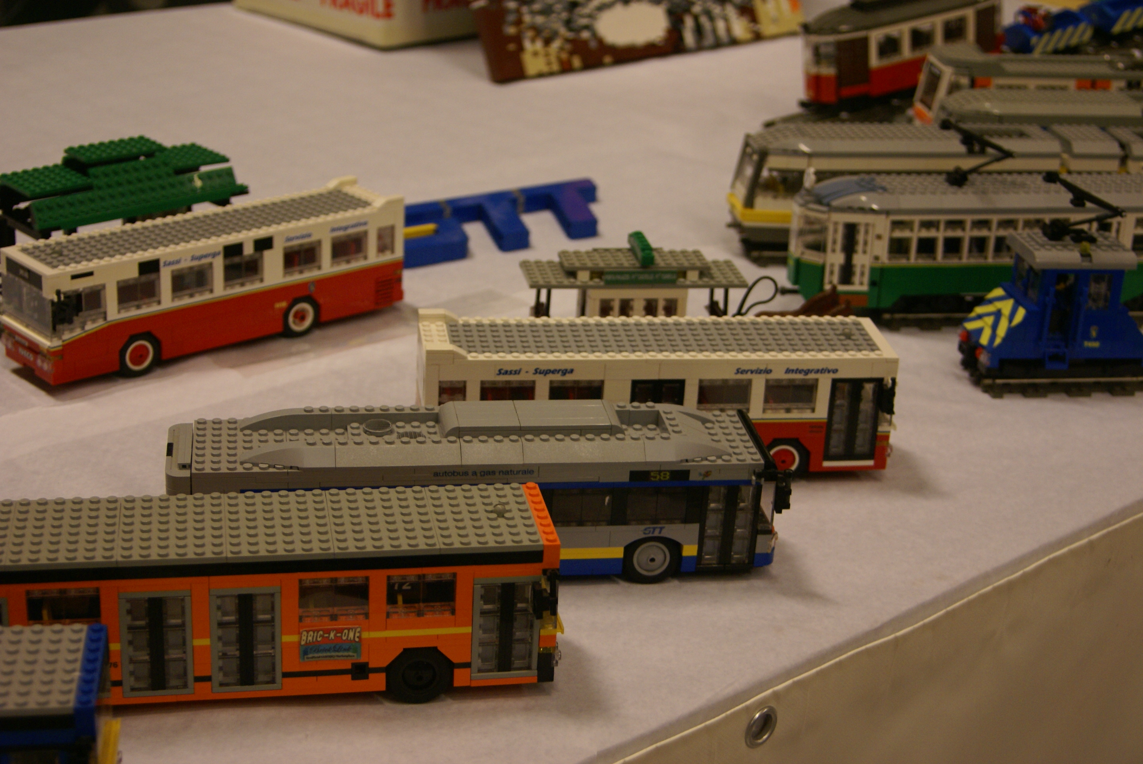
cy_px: 382
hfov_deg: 37.8
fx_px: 1668
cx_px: 572
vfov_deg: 25.8
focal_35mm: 52
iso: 400
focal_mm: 35
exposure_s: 1/40
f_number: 4.5
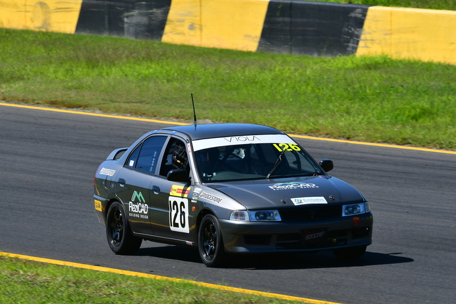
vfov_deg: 2.1
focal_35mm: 660
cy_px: 152
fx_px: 8358
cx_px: 228
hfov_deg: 3.1
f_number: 13
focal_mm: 440
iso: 500
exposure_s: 1/640
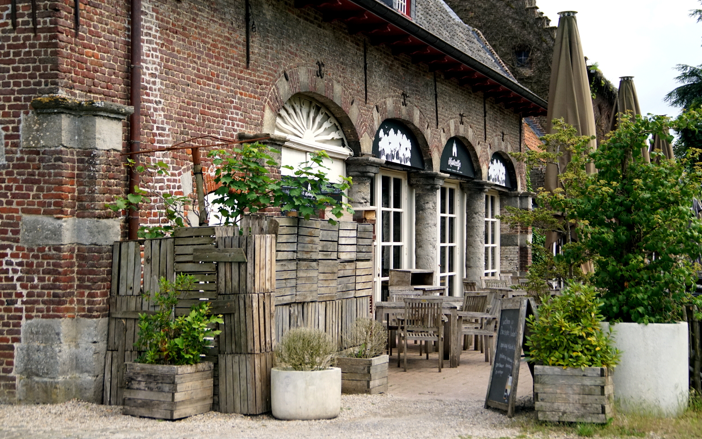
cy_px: 201
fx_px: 1043
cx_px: 348
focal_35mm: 55
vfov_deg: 23.8
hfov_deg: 37.2
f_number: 4.5
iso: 800
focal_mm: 35
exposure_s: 1/2000
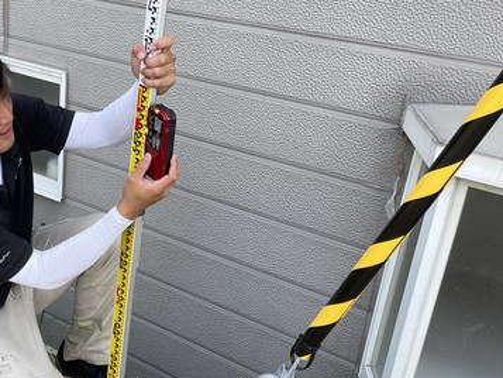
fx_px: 741
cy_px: 211
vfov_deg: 28.6
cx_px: 76
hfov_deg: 35.8
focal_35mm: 51
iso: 32
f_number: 1.6
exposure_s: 1/217
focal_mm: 4.2
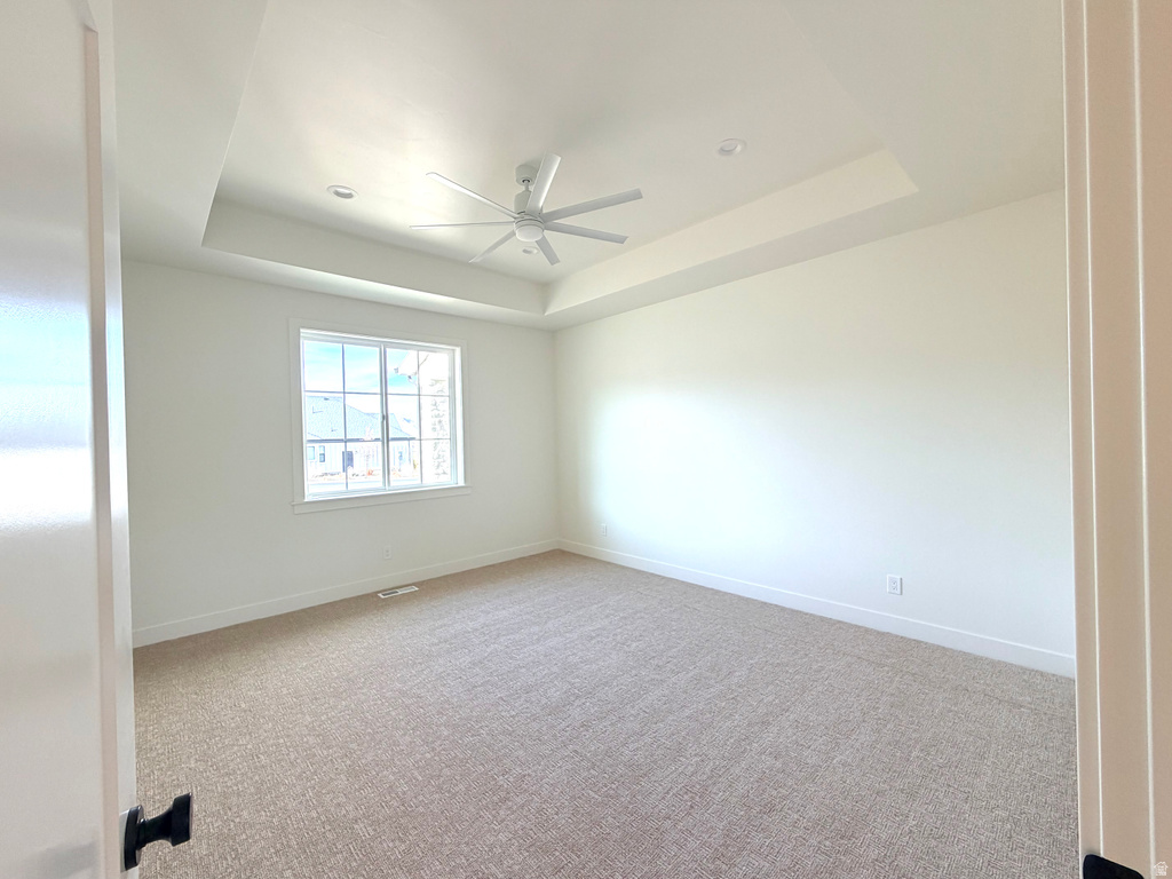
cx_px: 586
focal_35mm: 14
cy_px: 440
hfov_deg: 102.1
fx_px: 474
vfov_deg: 85.7
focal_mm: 2.22
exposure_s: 1/121
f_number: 2.2
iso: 100
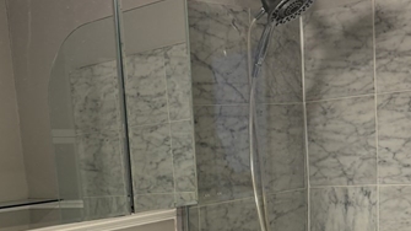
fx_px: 708
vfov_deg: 17.6
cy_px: 275
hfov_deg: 32.1
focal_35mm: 65
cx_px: 142
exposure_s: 1/60
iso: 64
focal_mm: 5.96
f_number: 1.6
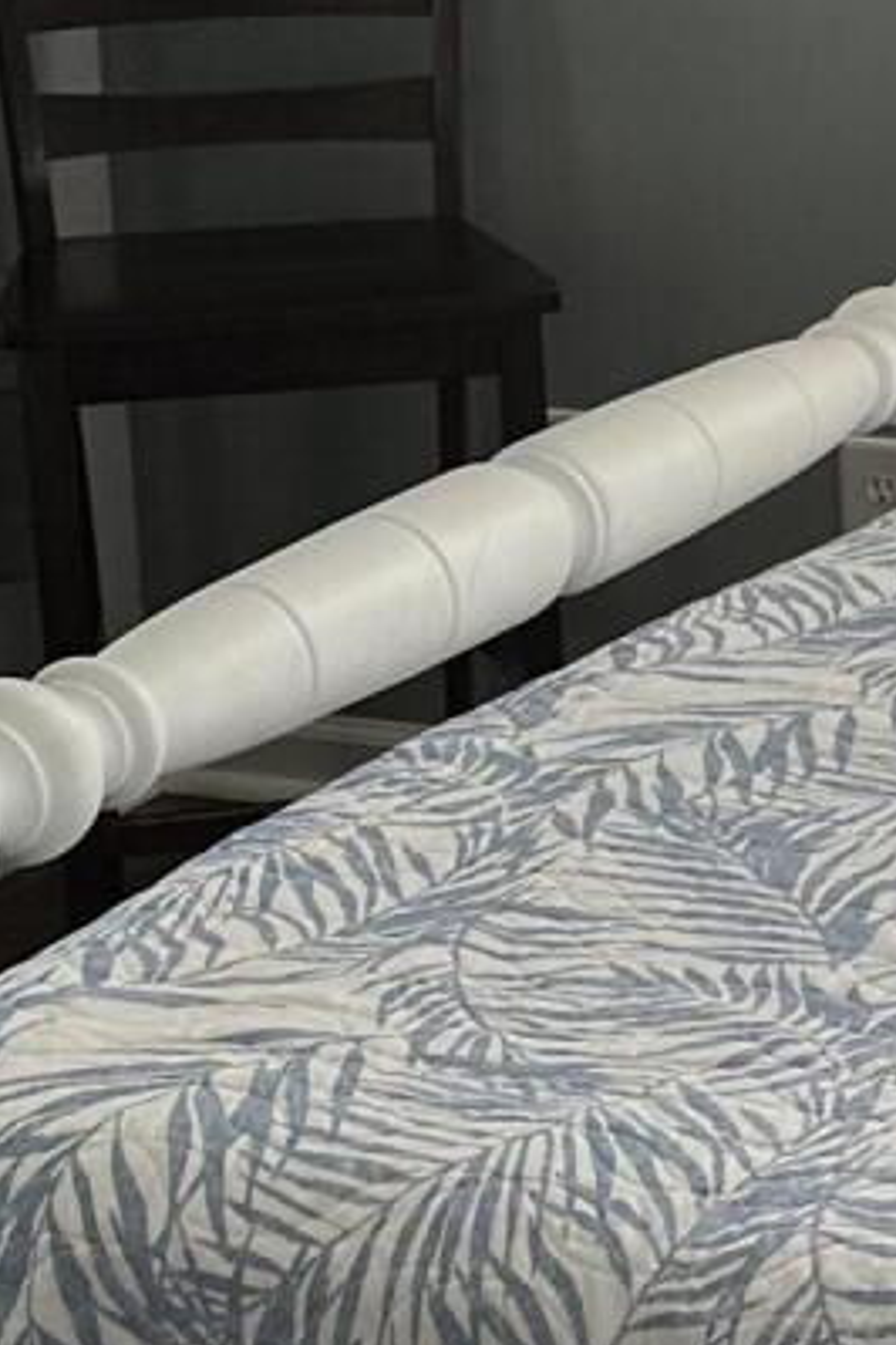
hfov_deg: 10.2
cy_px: 421
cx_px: 1708
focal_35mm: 125
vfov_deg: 16.3
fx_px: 4666
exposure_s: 1/126
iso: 100
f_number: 1.78
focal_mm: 6.86
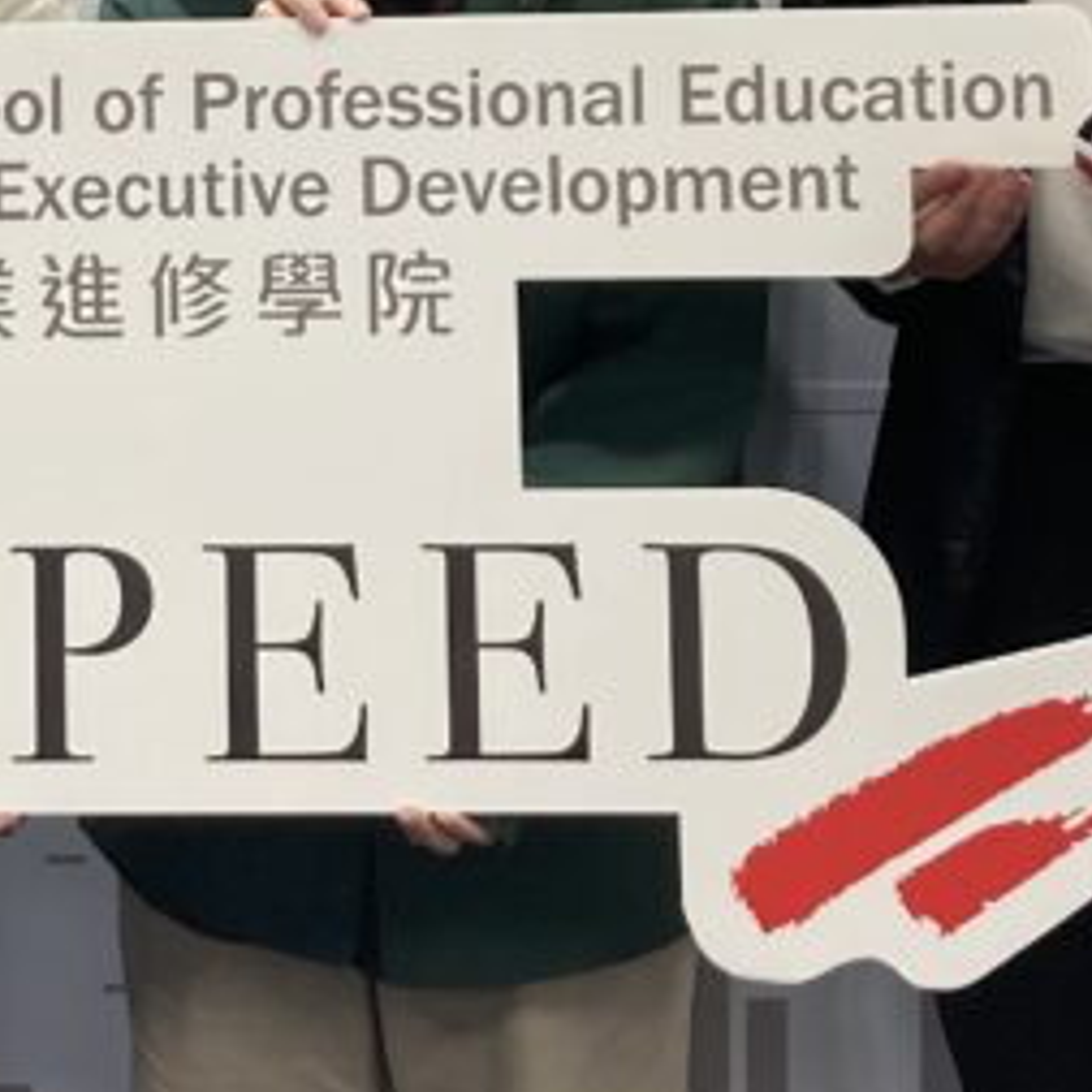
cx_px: 134
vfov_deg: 17.1
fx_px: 3569
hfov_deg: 17.2
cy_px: 86
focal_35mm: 100
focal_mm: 3.99
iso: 80
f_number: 1.8
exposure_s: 1/100
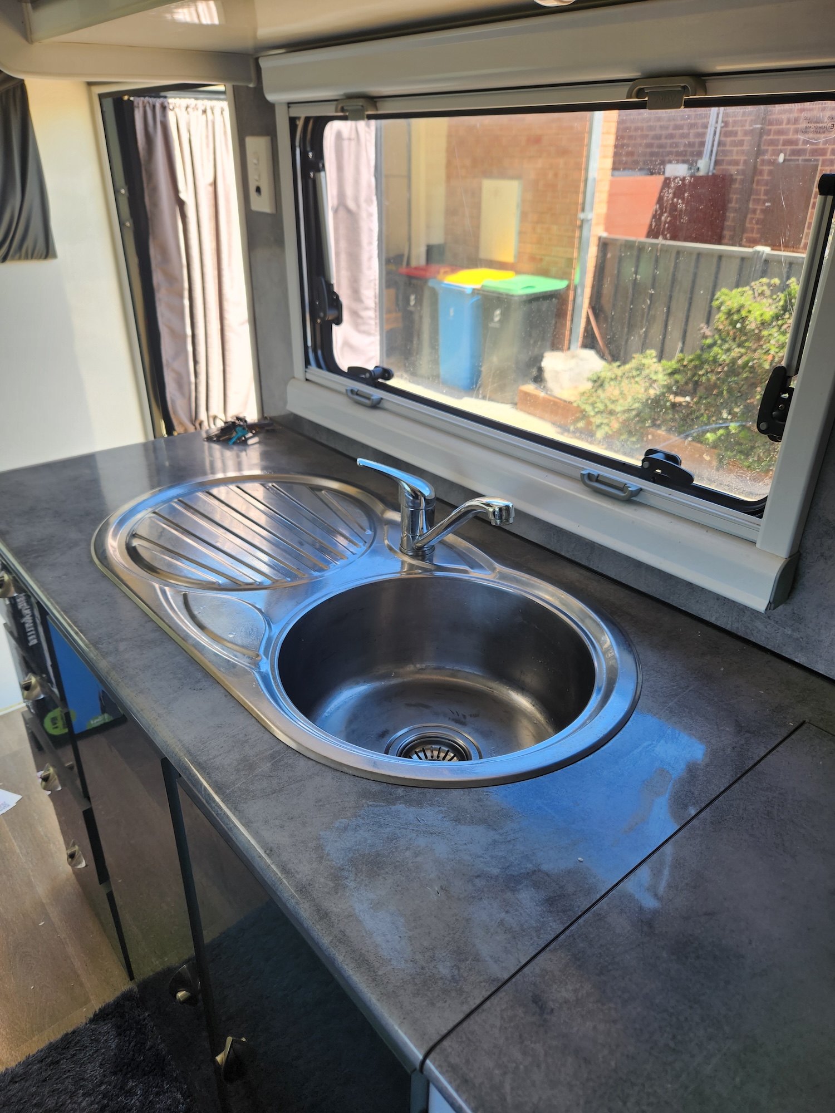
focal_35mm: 23
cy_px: 556
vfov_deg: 73.9
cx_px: 418
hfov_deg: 58.9
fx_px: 740
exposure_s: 1/180
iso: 25
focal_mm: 5.4
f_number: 1.8
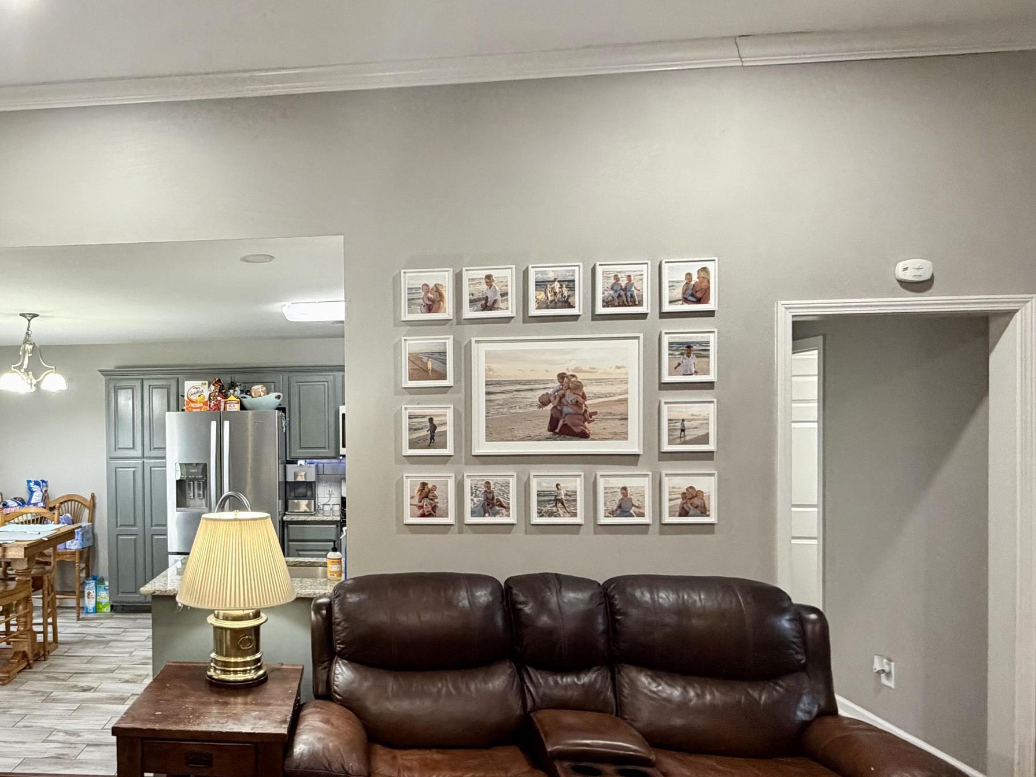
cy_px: 446
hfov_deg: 68.0
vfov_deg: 56.6
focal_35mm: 24
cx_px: 286
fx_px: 718
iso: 320
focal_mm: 2.22
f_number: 2.2
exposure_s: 1/60
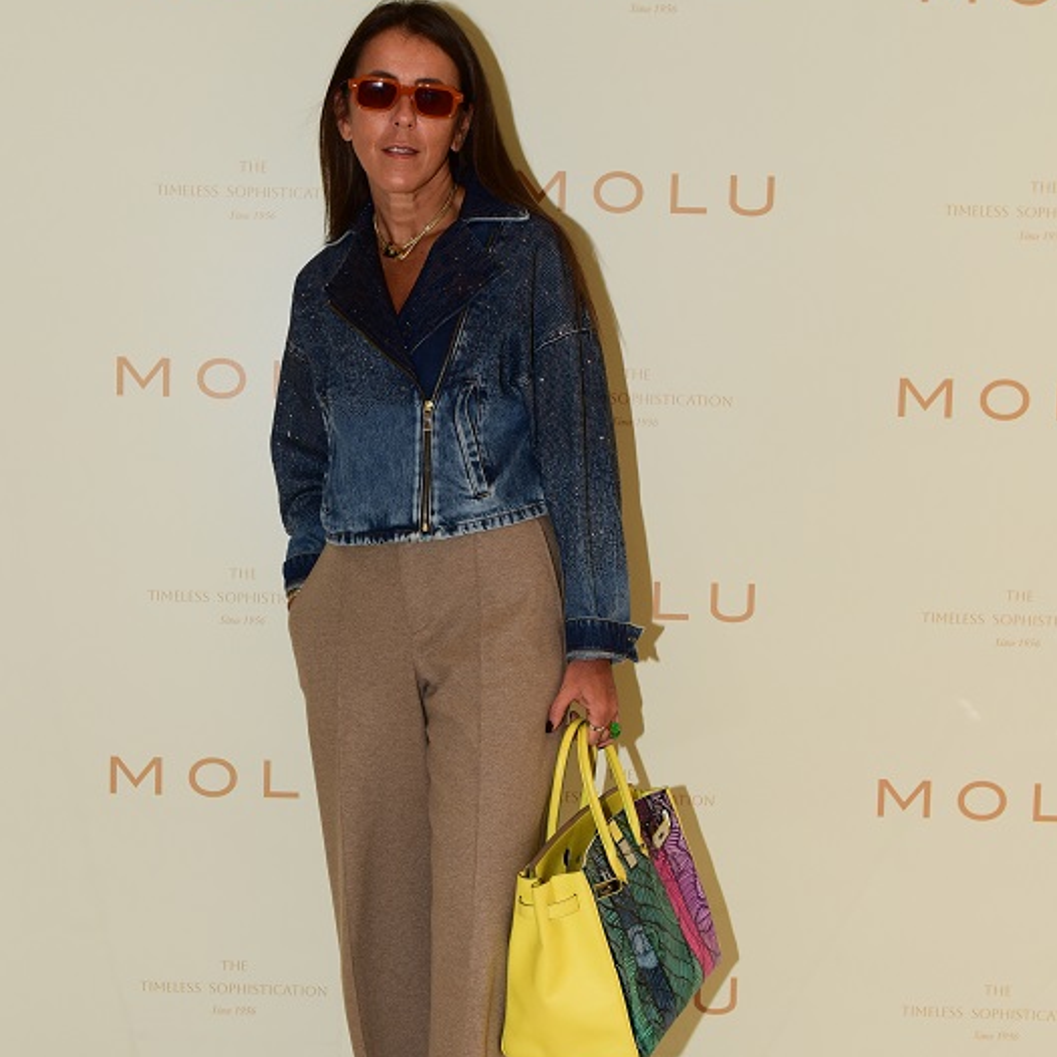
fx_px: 1900
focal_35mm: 55
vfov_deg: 31.1
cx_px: 443
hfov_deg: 31.0
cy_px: 534
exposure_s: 1/250
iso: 640
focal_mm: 34
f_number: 5
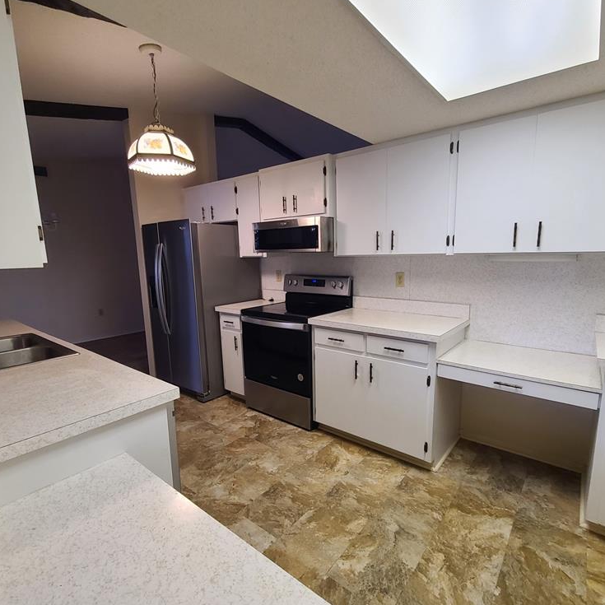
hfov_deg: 87.4
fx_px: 316
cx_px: 312
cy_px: 309
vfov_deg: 87.4
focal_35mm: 16
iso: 250
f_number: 2.2
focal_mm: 2.2
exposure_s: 1/60
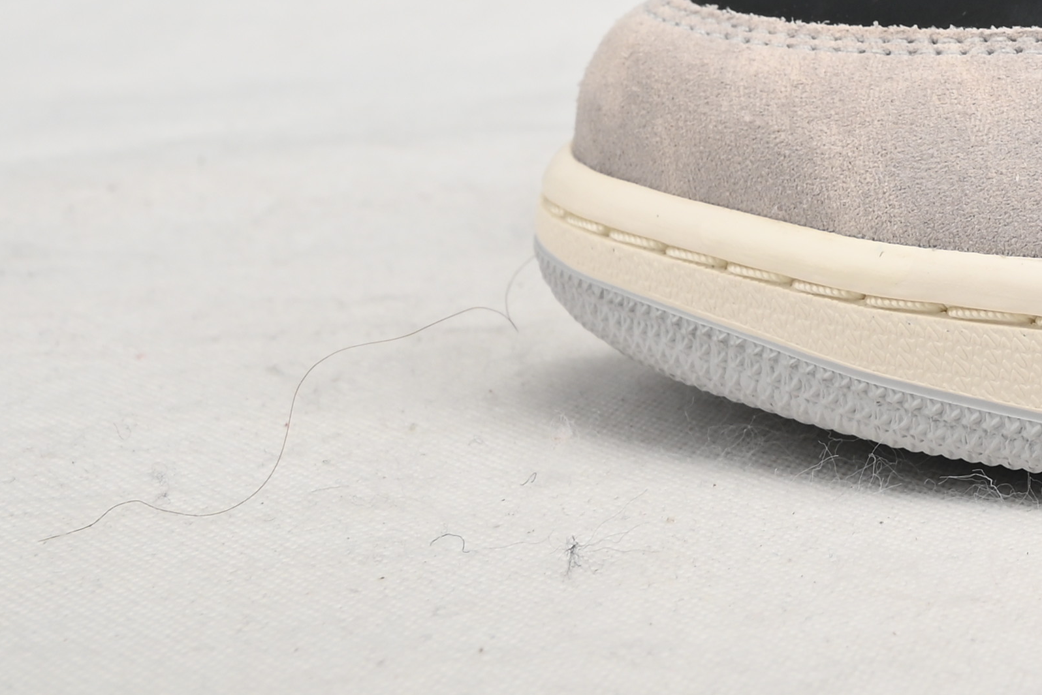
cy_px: -502
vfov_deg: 9.0
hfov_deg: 12.8
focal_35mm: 147
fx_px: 4256
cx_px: 1805
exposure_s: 1/200
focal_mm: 39
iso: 100
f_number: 11
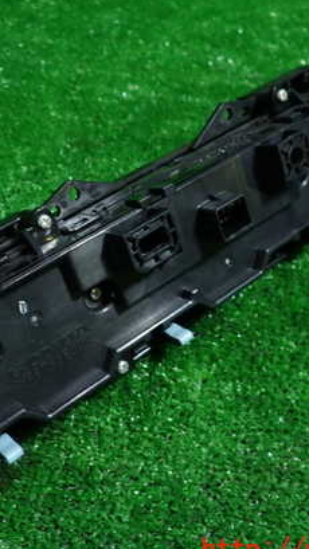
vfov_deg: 50.5
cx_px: 102
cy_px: 266
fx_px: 583
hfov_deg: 29.5
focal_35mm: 40
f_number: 2
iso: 200
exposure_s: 1/30
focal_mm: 4.5
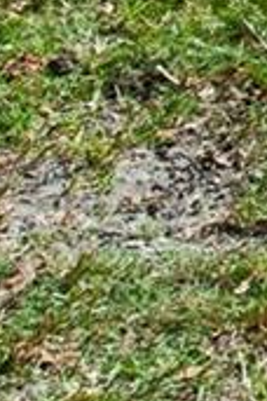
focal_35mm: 281
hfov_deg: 4.0
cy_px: -492
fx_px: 3126
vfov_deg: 7.0
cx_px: 1560
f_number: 9
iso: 400
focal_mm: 20
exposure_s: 1/1250
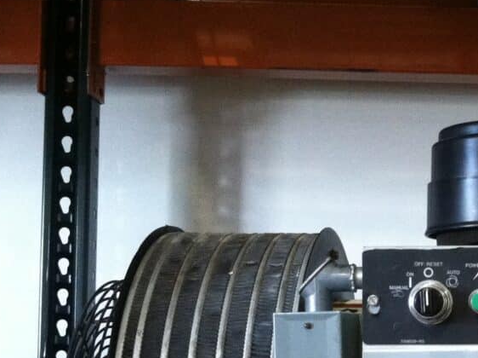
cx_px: 548
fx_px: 1241
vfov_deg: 16.1
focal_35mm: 90
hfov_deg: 20.6
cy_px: 332
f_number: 2.8
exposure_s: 1/15
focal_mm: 3.85
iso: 320
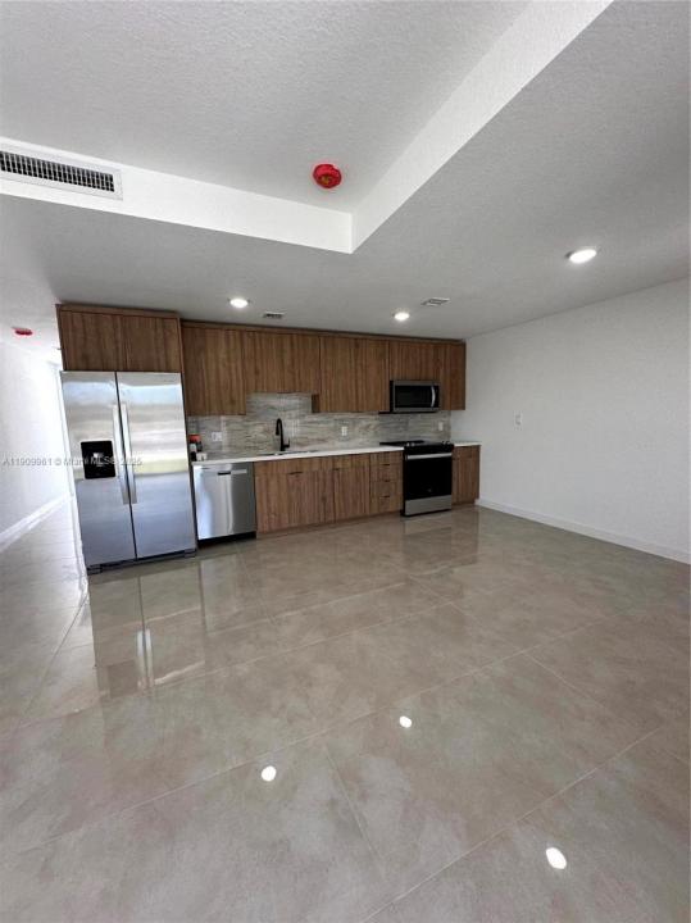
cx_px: 346
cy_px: 462
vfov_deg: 102.1
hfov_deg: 85.6
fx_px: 373
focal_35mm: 14
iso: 100
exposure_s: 1/120
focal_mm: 2.22
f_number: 2.2
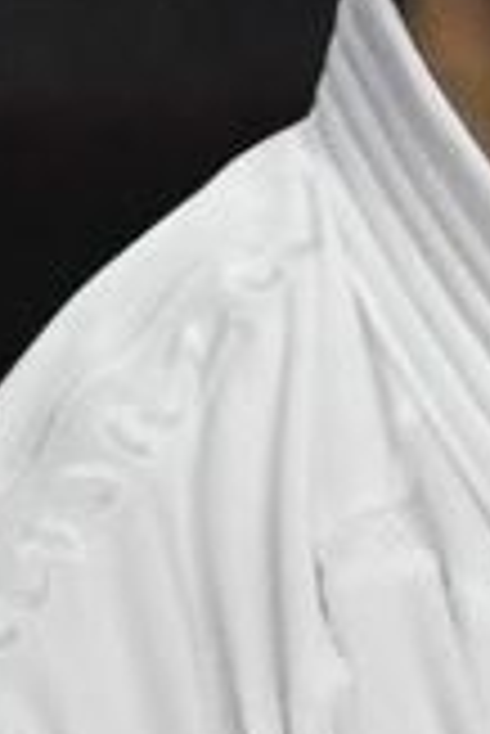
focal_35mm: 4637
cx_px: 2621
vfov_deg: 0.4
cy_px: 437
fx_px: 94464
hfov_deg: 0.3
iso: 2000
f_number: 4
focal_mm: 280
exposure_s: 1/1000
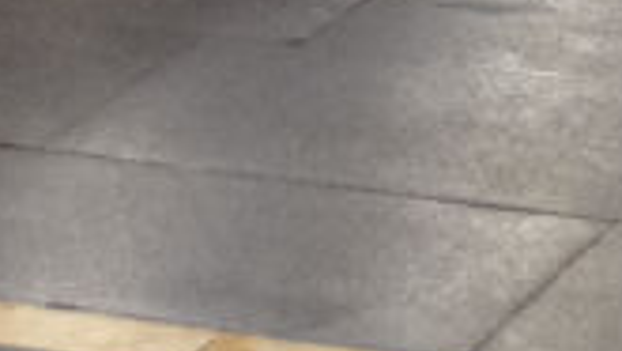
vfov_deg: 3.5
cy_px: -1236
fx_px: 5313
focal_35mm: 322
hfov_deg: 6.7
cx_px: 83
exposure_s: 1/30
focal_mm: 26
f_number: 4.2
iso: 1250
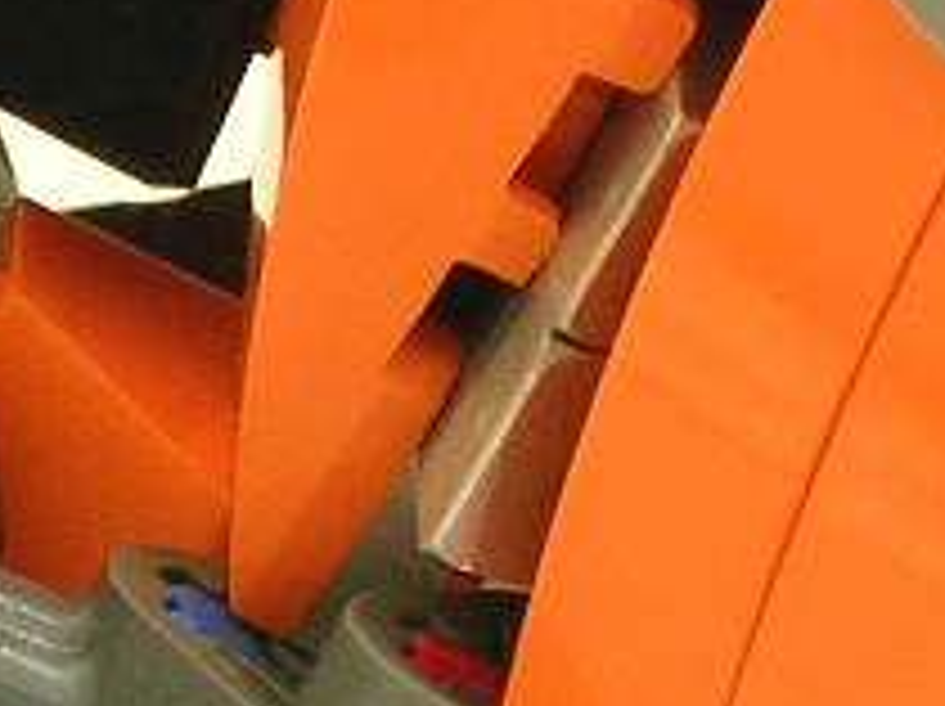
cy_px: 616
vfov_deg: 2.6
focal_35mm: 561
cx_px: -405
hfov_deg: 3.5
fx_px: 15298
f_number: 4.9
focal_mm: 17.4
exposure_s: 1/5.8
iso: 73
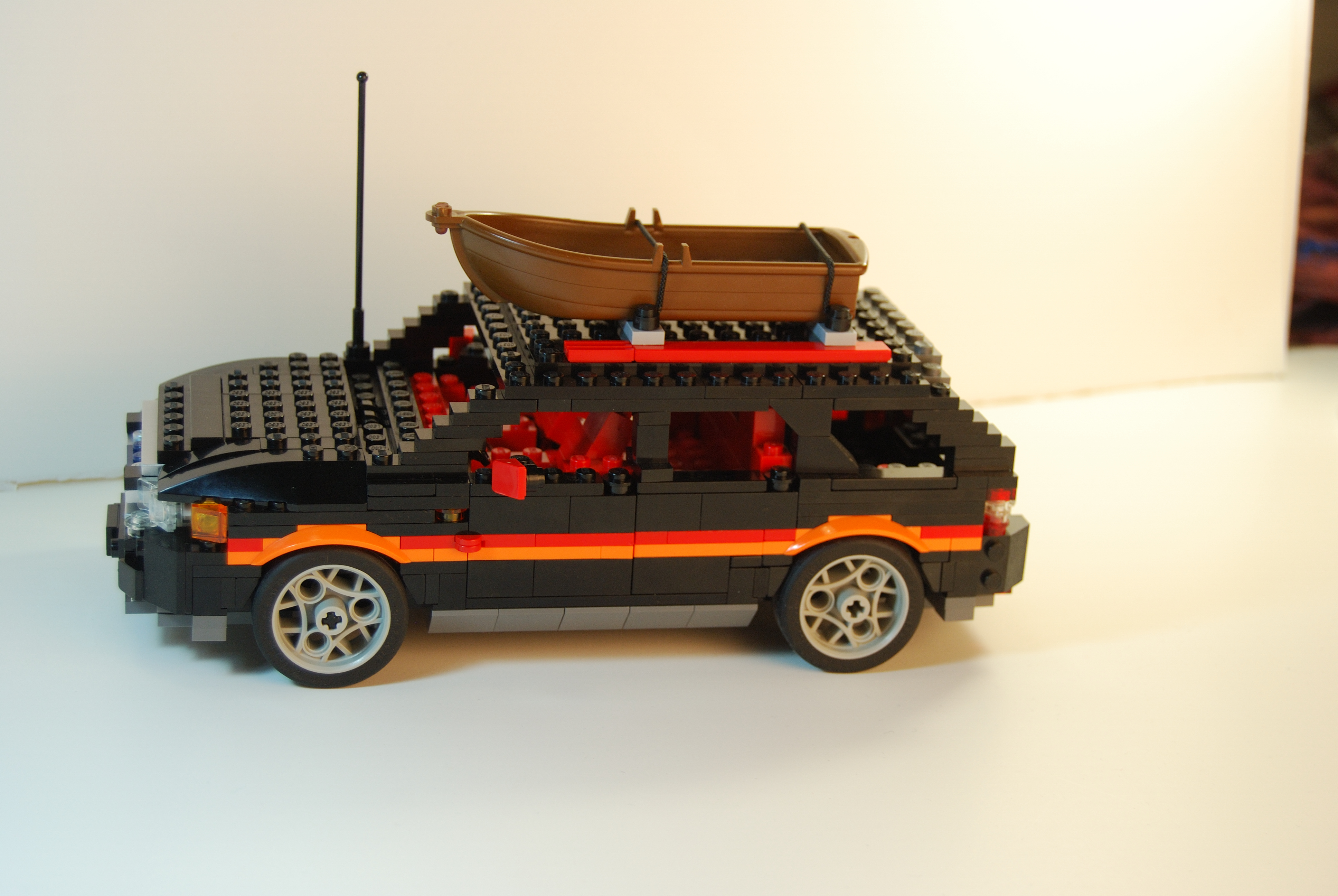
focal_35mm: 63
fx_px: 2344
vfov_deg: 21.6
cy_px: 448
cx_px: 669
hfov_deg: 31.9
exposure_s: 1/60
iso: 250
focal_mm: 42
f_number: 5.3
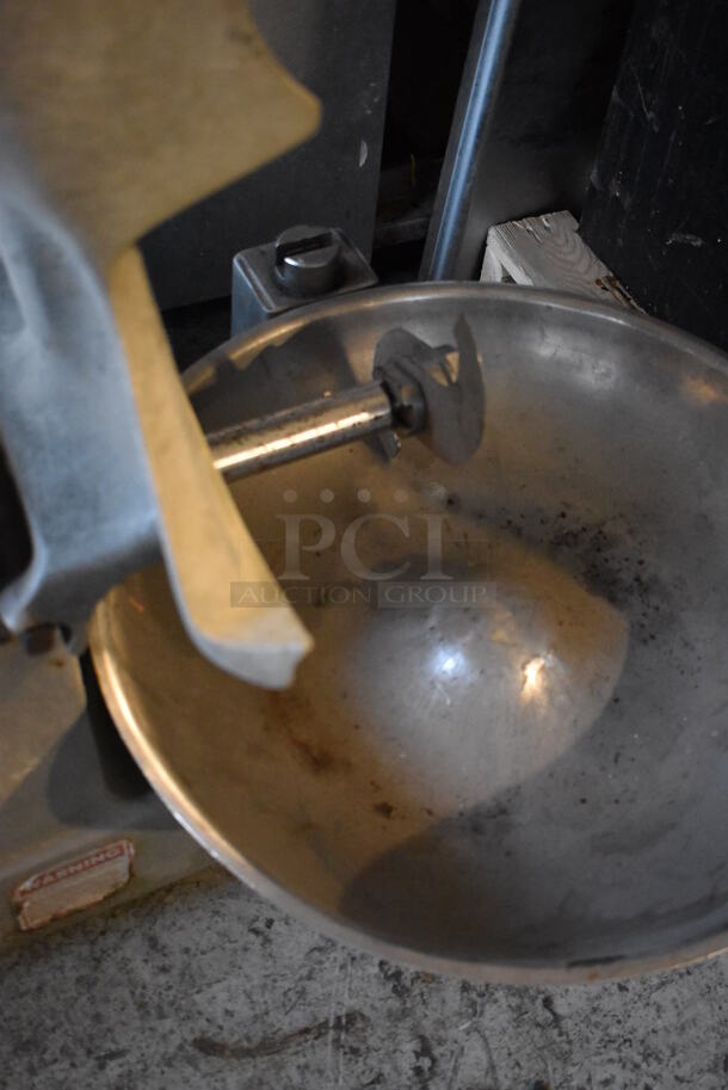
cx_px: 364
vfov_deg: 47.9
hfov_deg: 33.1
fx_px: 1227
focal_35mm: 40
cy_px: 545
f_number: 4
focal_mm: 27
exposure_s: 1/125
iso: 5000
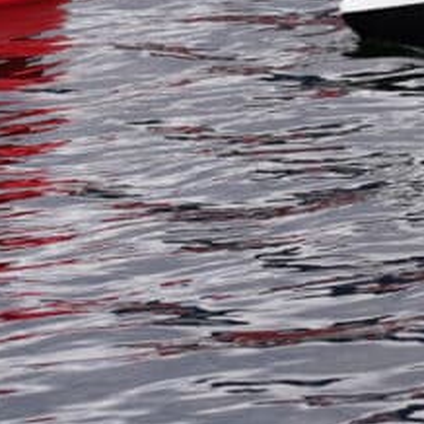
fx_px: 5806
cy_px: 77
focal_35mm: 419
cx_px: 554
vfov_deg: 4.2
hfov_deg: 4.2
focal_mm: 105
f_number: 5
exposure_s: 1/250
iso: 100
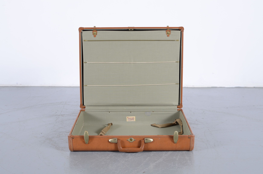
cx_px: 132
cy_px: 87
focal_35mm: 52
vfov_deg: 25.6
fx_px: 383
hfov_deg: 37.9
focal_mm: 35
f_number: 5.6
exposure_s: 1/160
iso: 100
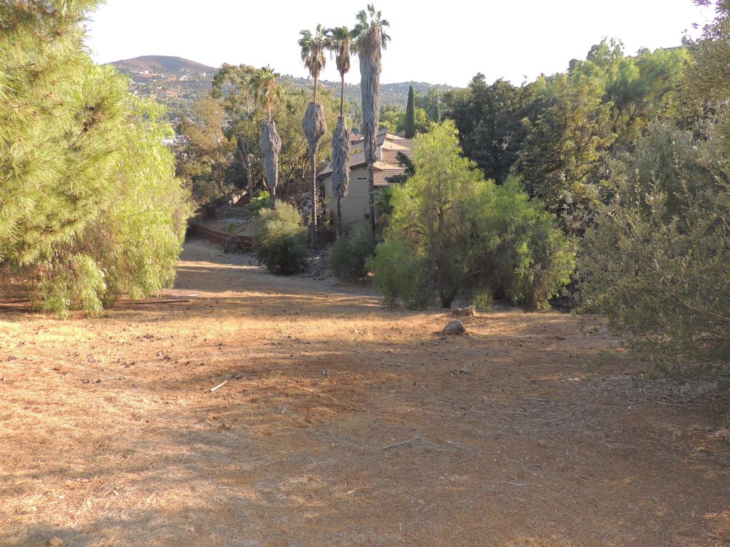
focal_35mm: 24
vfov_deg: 56.8
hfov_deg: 71.6
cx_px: 365
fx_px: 506
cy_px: 274
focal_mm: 4.3
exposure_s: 1/250
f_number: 3
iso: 100
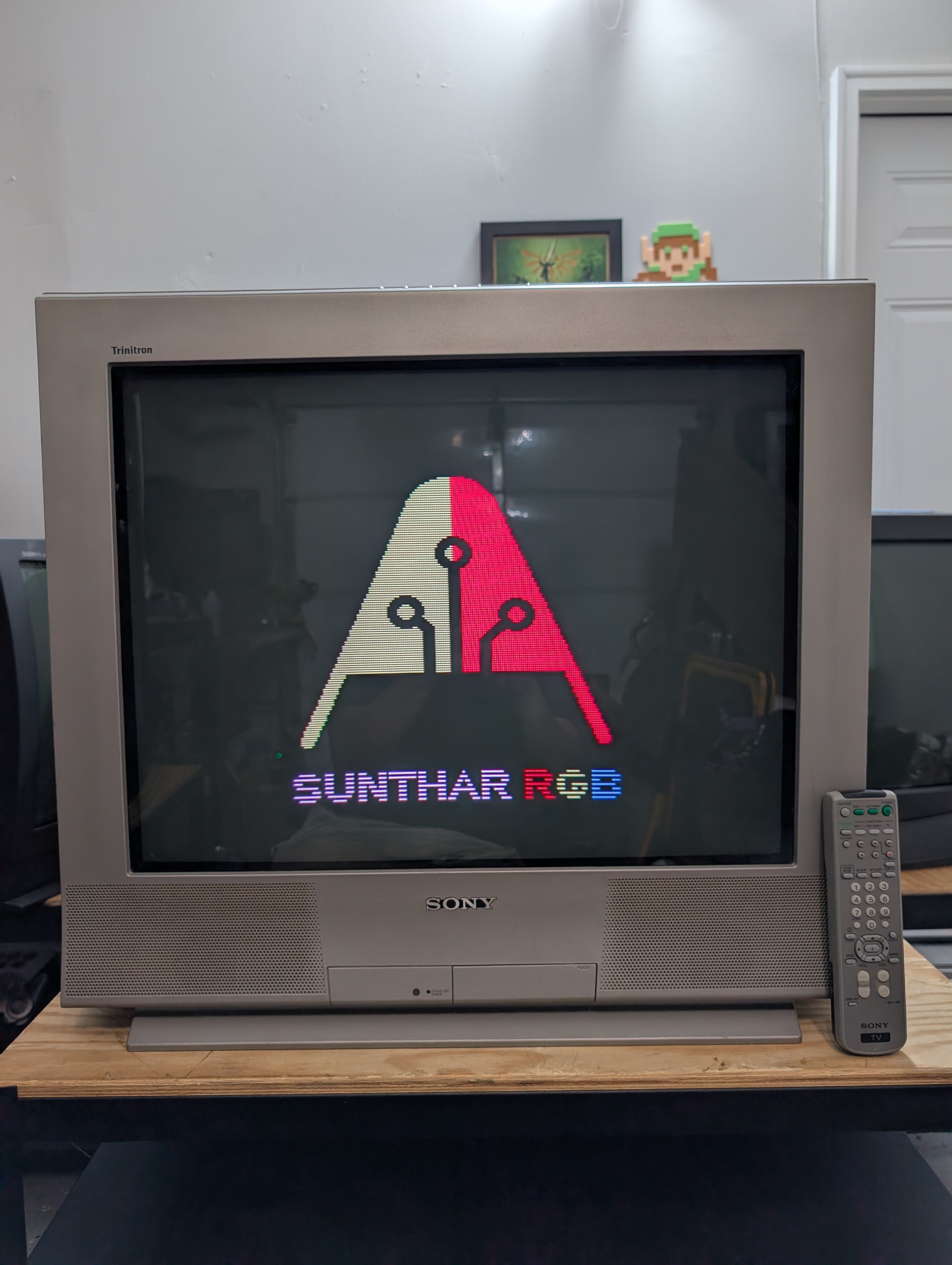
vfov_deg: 71.5
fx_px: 878
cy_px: 632
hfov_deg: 56.9
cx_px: 476
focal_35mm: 24
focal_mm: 6.9
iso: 28
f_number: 1.68
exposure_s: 1/20
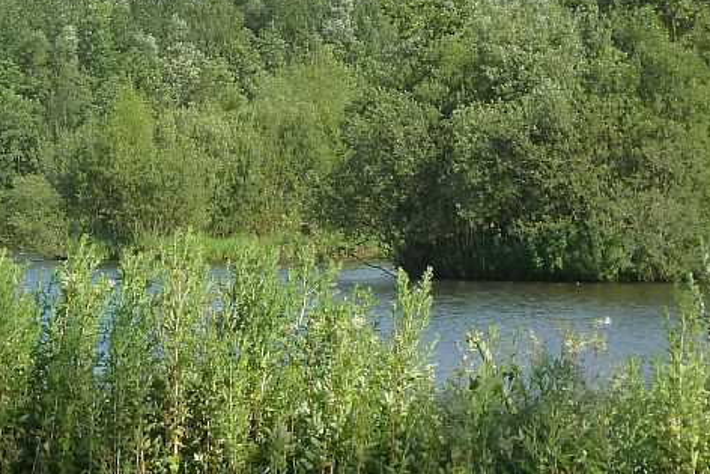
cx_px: 332
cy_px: 197
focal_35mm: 176
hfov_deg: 11.7
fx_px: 3472
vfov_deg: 7.8
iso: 125
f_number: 4.2
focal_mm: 12.8
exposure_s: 1/400
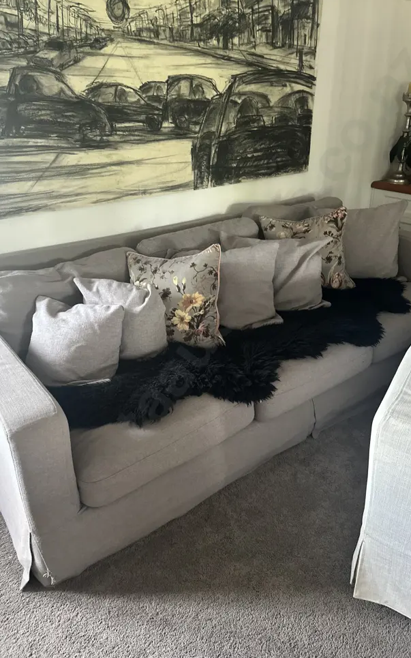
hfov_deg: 46.0
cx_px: 207
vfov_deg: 68.4
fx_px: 484
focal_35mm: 27
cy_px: 335
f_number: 1.78
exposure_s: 1/60
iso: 500
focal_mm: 6.86
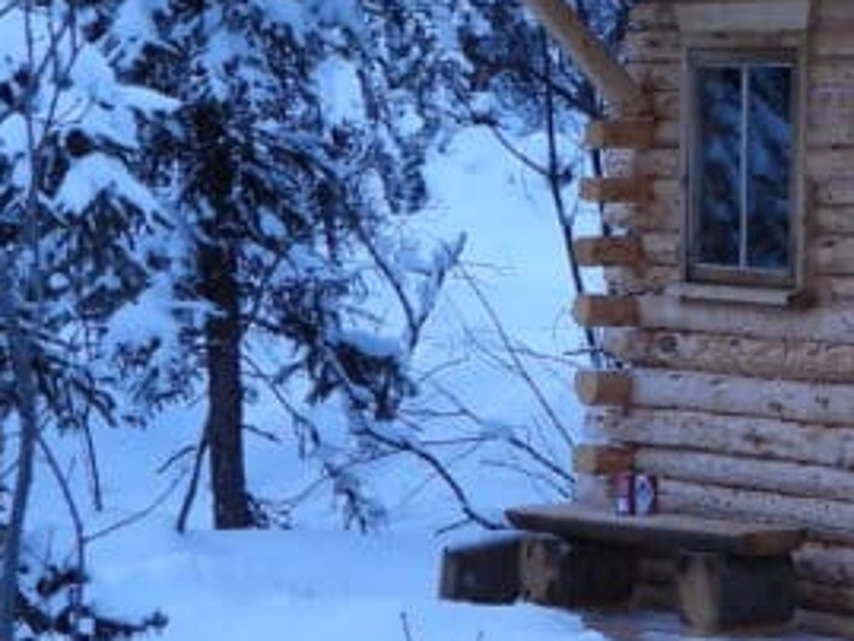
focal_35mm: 228
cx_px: 1416
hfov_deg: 8.4
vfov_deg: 6.5
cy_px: -181
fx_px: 5627
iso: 140
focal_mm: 10.7
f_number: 3.5
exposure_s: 1/30
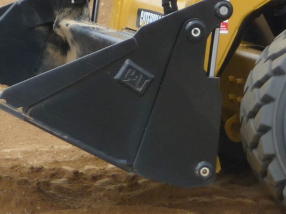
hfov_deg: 5.8
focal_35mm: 339
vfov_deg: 4.4
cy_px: -19
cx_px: 397
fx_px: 2802
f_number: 4.7
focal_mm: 17.5
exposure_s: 1/200
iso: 100
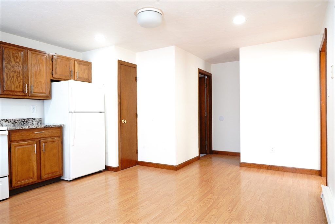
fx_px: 223
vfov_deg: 53.1
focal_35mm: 24
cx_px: 168
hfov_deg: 73.7
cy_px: 112
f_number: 11
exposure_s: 1/4
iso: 640
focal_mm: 24
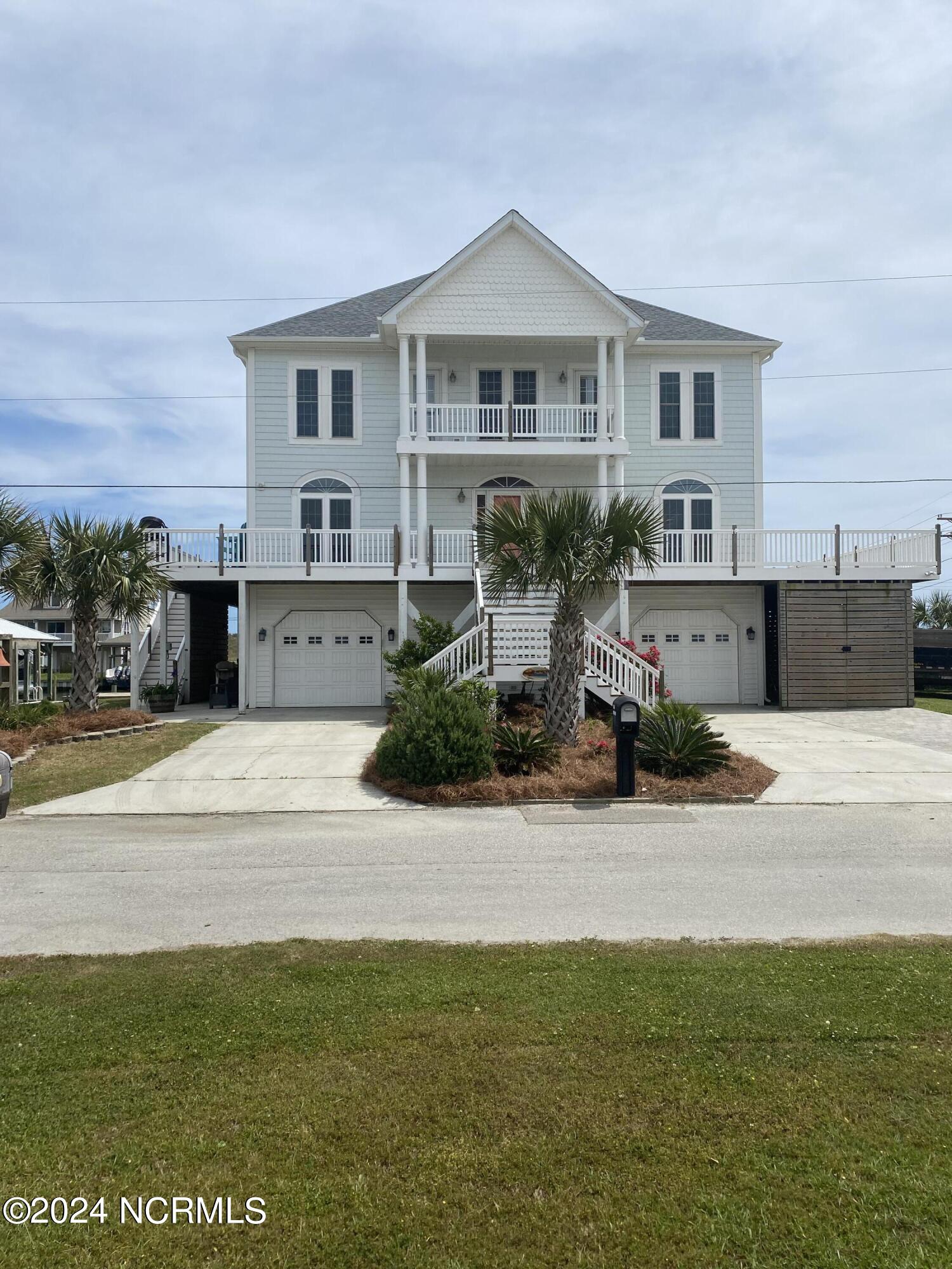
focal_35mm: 26
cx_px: 476
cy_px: 634
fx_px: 953
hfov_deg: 53.1
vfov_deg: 67.3
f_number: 1.8
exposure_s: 1/6410
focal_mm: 4.25
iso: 32
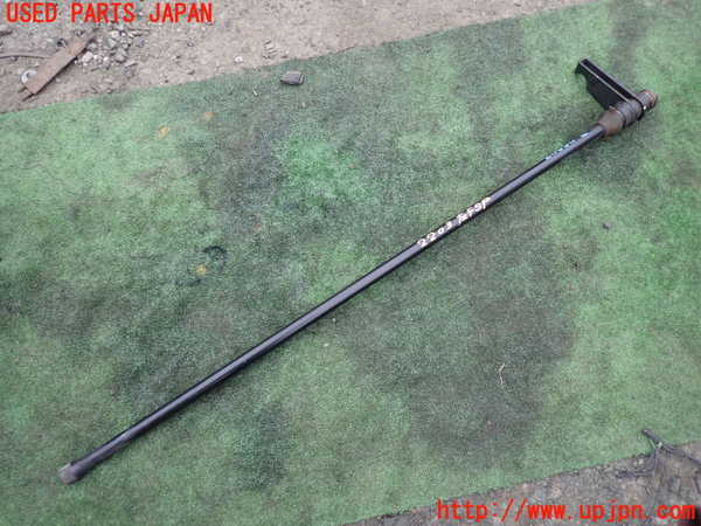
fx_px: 506
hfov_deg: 69.4
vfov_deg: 54.9
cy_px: 263
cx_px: 350
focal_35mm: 25
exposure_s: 1/60
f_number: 2
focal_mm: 4.5
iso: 160
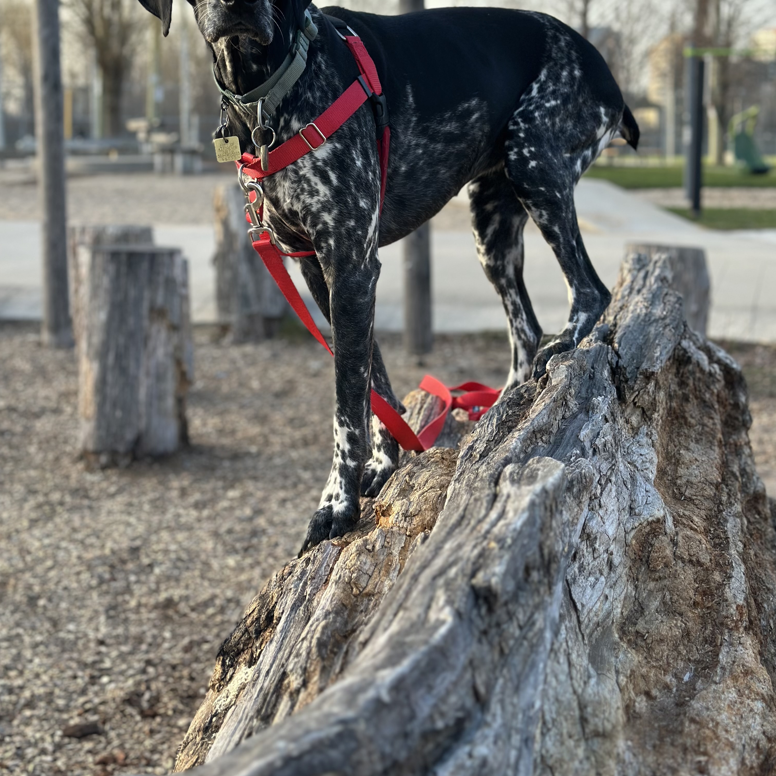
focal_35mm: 57
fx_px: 1446
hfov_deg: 30.0
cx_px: 389
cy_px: 277
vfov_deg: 29.9
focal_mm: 6.86
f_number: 1.78
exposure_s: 1/646
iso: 80
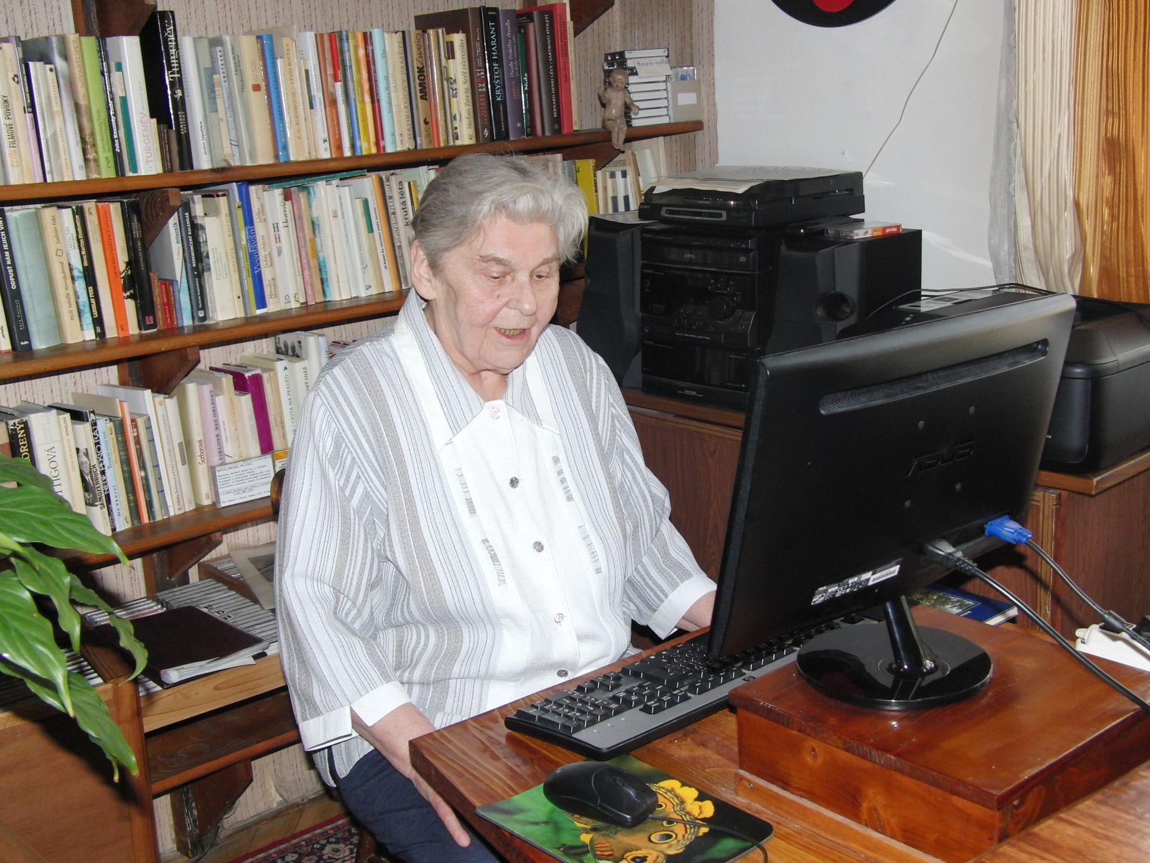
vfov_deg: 32.9
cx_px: 575
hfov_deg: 42.9
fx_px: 1462
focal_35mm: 44
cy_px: 432
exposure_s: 1/60
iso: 200
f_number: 2.7
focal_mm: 8.8
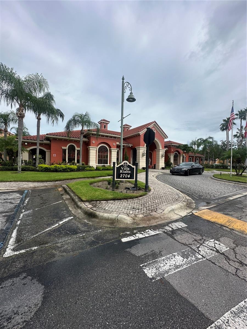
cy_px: 164
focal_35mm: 14
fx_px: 133
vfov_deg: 102.1
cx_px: 124
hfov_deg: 85.7
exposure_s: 1/1984
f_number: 2.2
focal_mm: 2.22
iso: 50
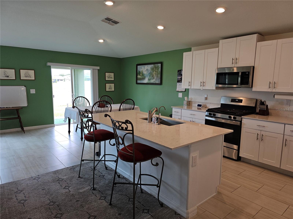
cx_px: 146
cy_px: 110
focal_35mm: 23
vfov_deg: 58.9
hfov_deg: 73.9
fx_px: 195
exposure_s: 1/60
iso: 25
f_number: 1.7
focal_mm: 6.3
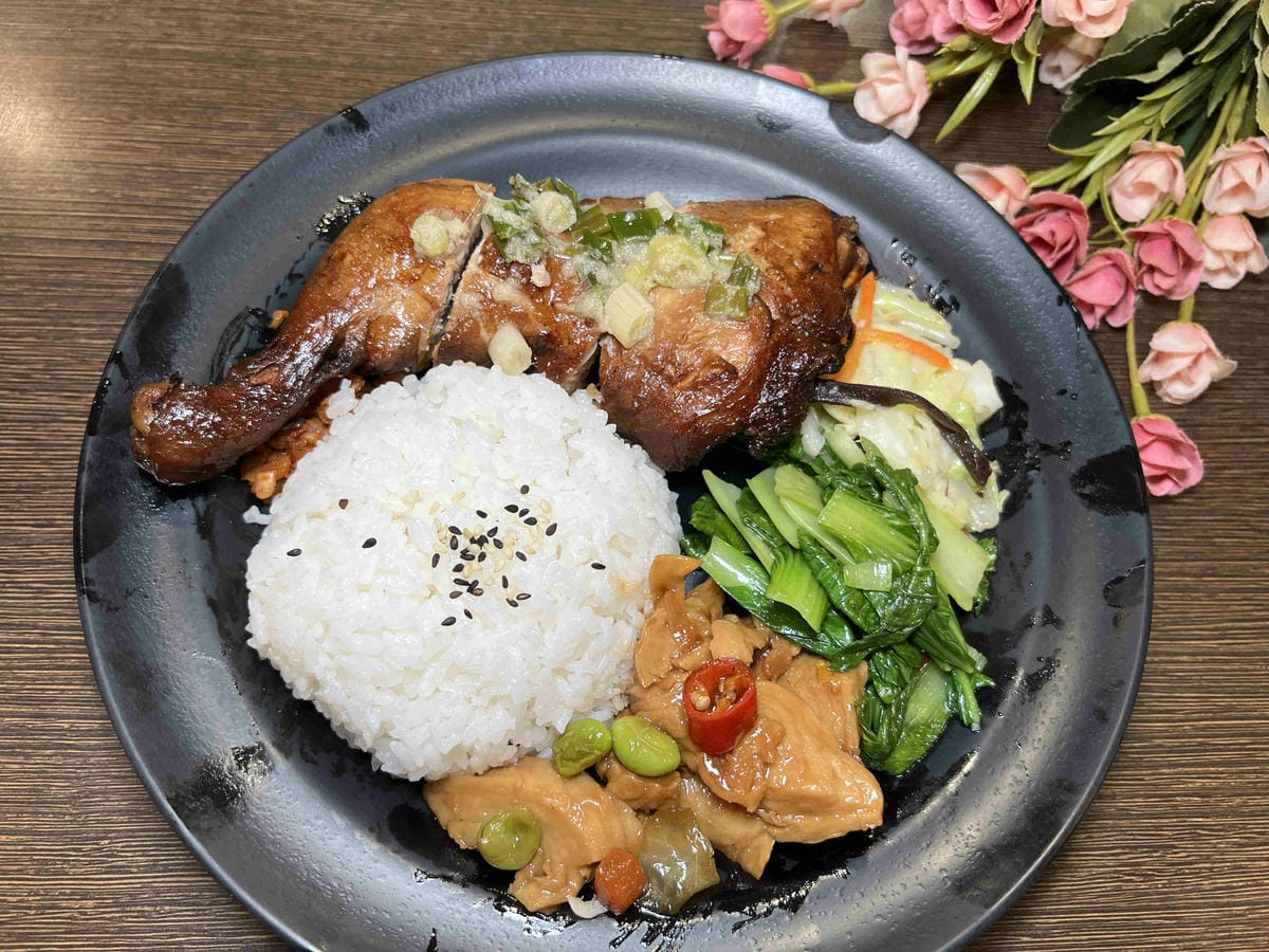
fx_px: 953
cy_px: 476
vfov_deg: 53.1
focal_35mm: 26
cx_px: 634
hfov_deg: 67.3
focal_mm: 5.7
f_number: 1.5
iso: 64
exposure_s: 1/120
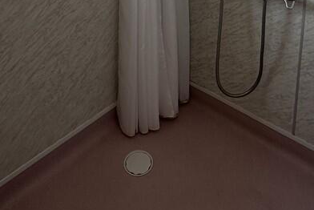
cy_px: -80
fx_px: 332
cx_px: 167
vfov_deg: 27.6
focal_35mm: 38
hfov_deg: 50.6
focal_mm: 2.22
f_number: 2.2
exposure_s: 1/163
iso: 40
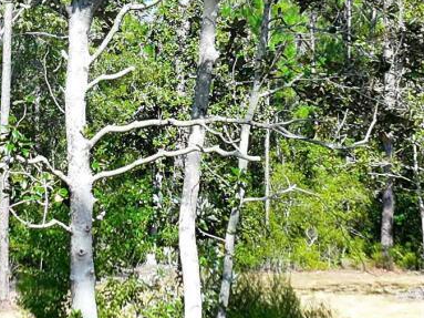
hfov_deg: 10.5
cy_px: 189
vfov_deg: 7.9
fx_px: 2302
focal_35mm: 188
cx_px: 121
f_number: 2.8
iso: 120
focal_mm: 12.29
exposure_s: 1/800
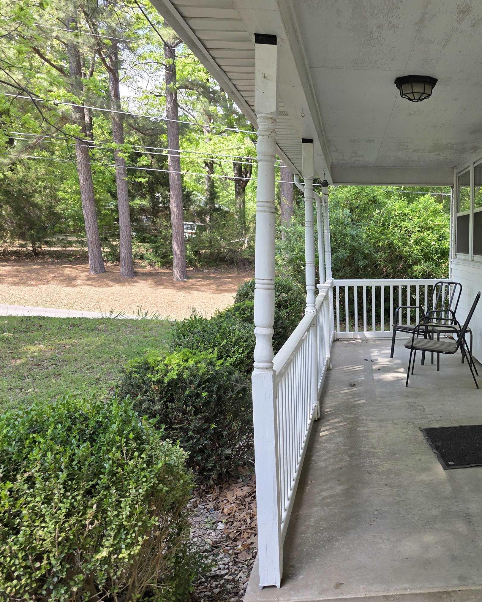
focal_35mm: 34
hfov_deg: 40.2
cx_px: 433
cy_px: 304
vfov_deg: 52.8
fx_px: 606
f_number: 1.7
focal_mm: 6.3
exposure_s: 1/359
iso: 50
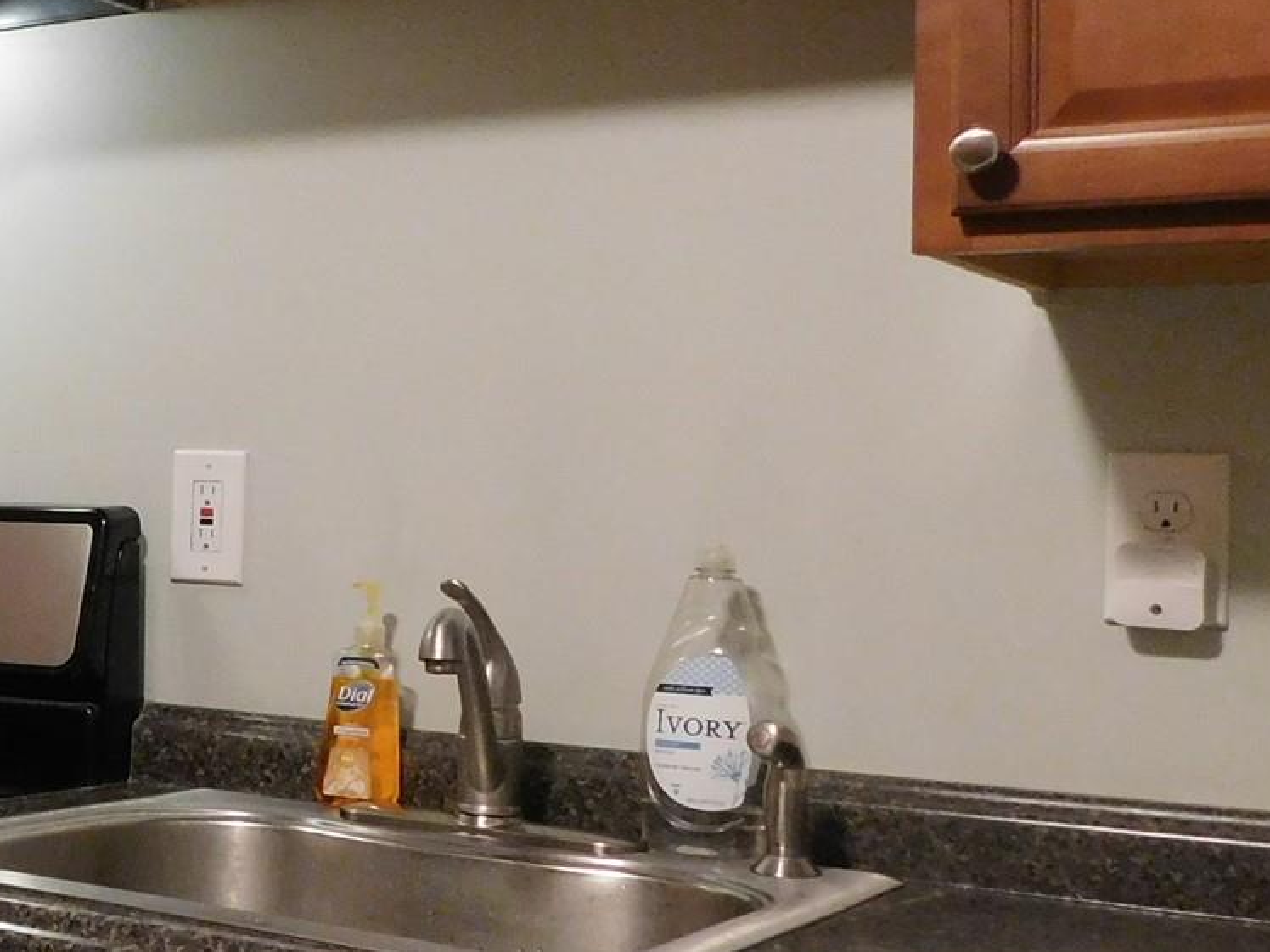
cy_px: 453
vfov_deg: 23.3
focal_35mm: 63
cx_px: -177
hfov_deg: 27.7
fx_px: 2311
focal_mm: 4
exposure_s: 1/25
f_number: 3
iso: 400
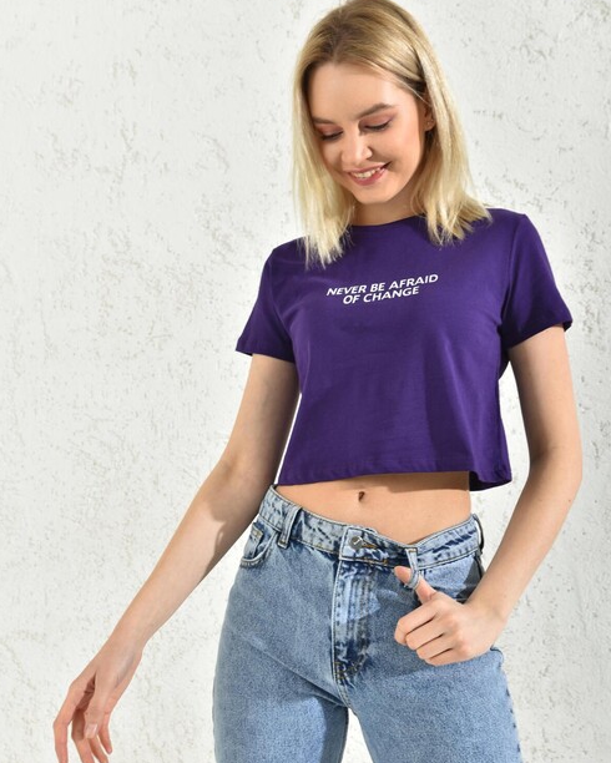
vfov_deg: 40.3
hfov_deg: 32.8
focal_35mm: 46
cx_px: 306
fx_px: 1039
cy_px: 369
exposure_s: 1/160
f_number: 7.1
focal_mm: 40
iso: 100
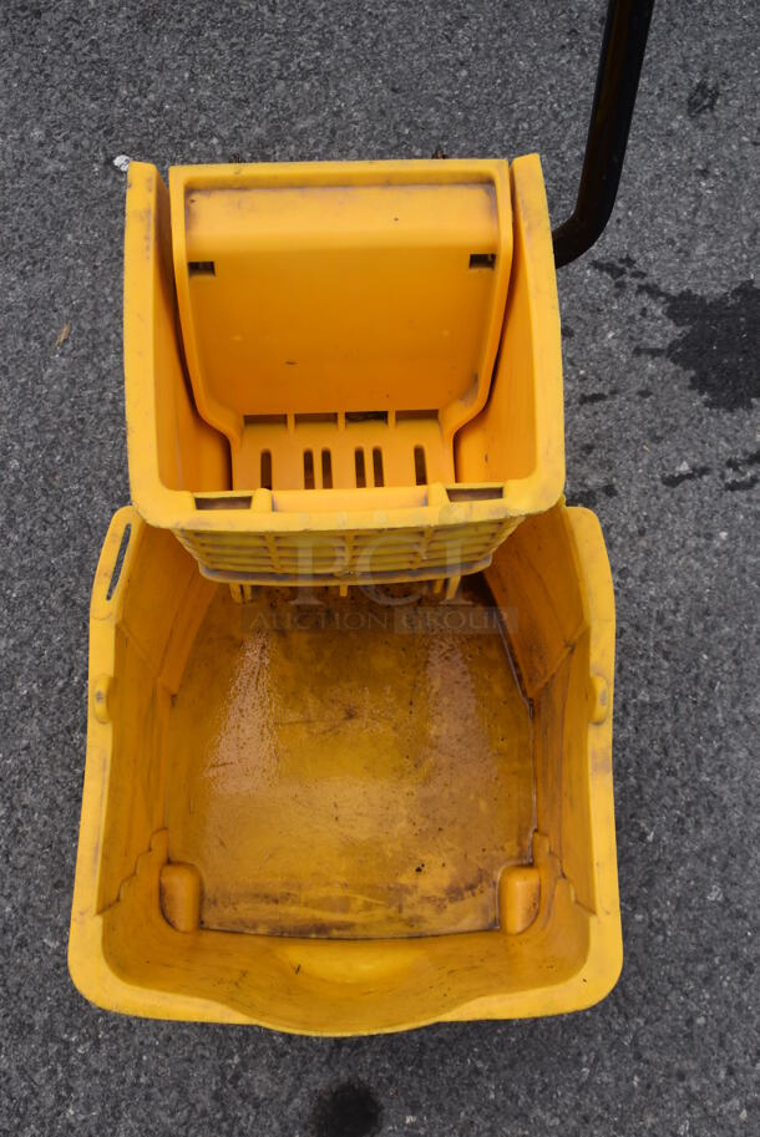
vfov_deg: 51.3
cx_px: 380
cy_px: 568
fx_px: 1186
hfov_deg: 35.5
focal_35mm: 38
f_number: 8
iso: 200
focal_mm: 25
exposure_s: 1/500
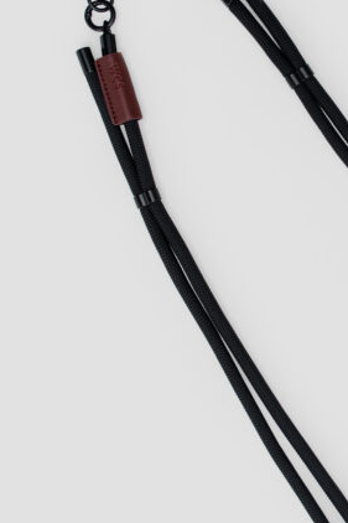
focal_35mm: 81
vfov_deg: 25.1
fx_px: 1175
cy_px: 255
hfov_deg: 16.6
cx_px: 326
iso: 100
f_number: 9
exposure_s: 1/125
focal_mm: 38
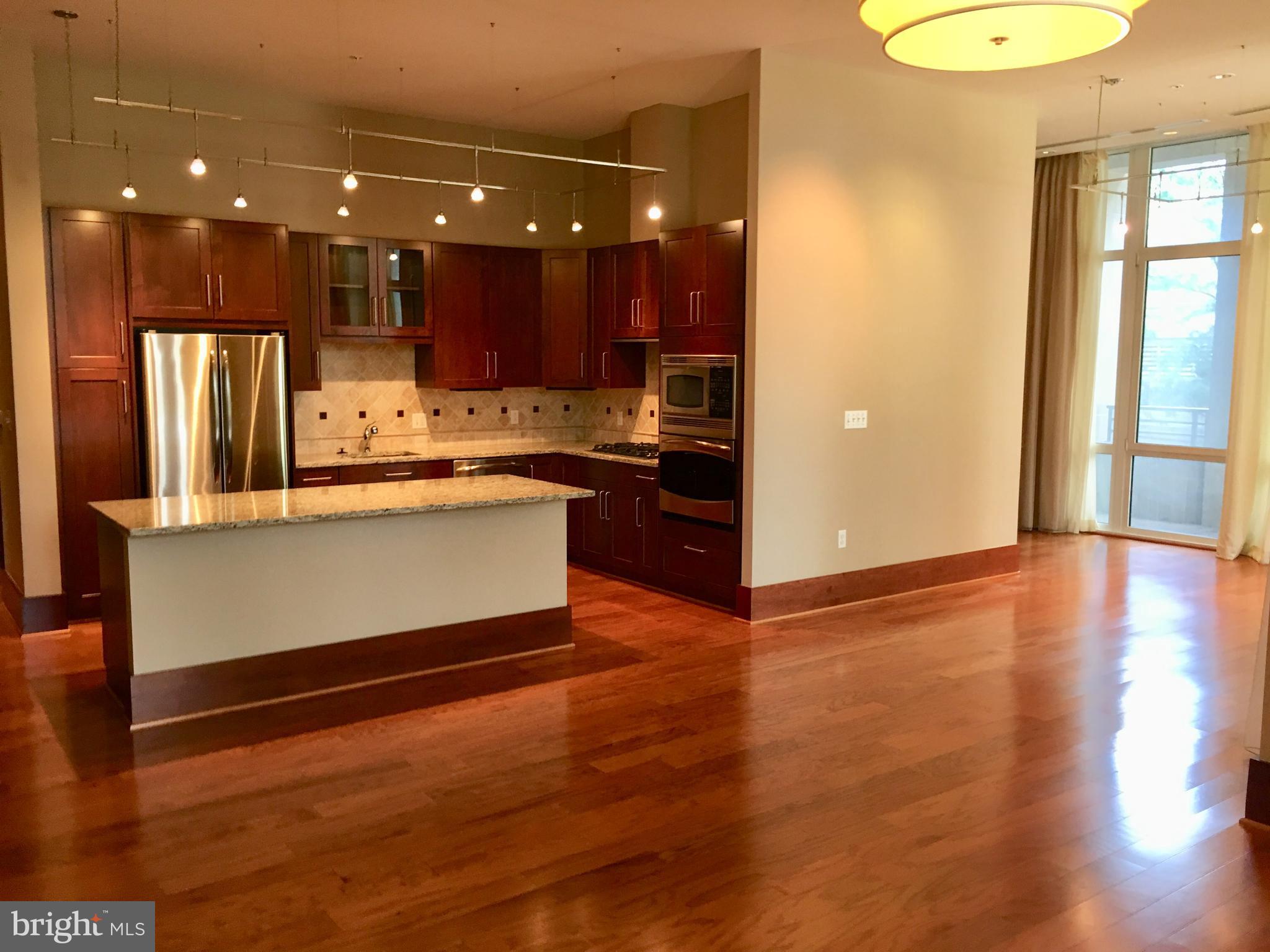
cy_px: 476
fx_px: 1064
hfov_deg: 61.7
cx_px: 635
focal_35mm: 29
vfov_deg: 48.2
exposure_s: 1/15
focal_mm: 4.15
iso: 32
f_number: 2.2
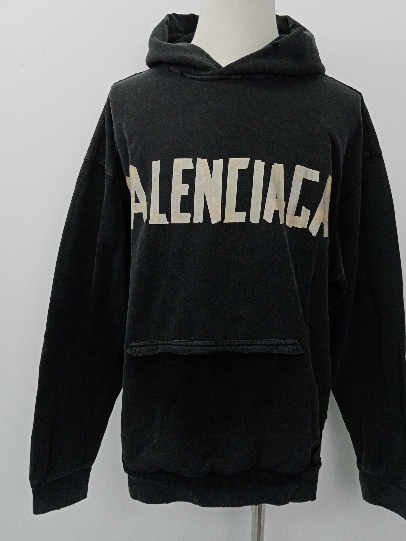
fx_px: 469
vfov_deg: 59.8
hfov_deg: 46.7
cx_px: 229
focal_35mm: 30
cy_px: 242
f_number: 1.8
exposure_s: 1/120
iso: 181
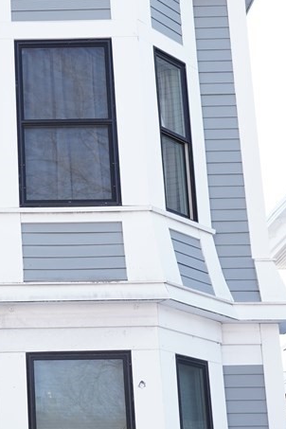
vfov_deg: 21.4
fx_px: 1132
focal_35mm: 95
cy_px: 269
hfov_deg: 13.9
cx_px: -73
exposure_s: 1/200
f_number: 5.6
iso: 320
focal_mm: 28
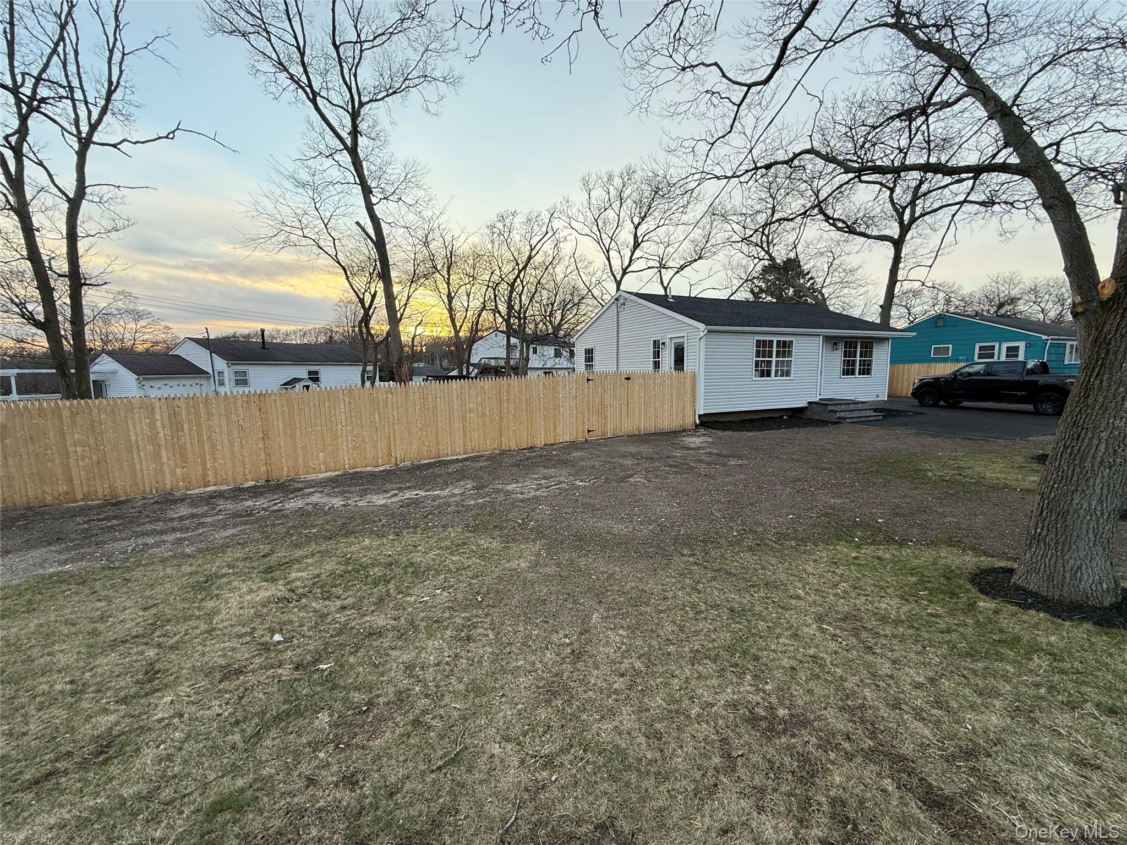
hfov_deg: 102.1
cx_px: 564
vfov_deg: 85.7
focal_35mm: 14
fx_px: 456
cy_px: 422
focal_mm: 2.22
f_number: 2.2
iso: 64
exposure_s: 1/183
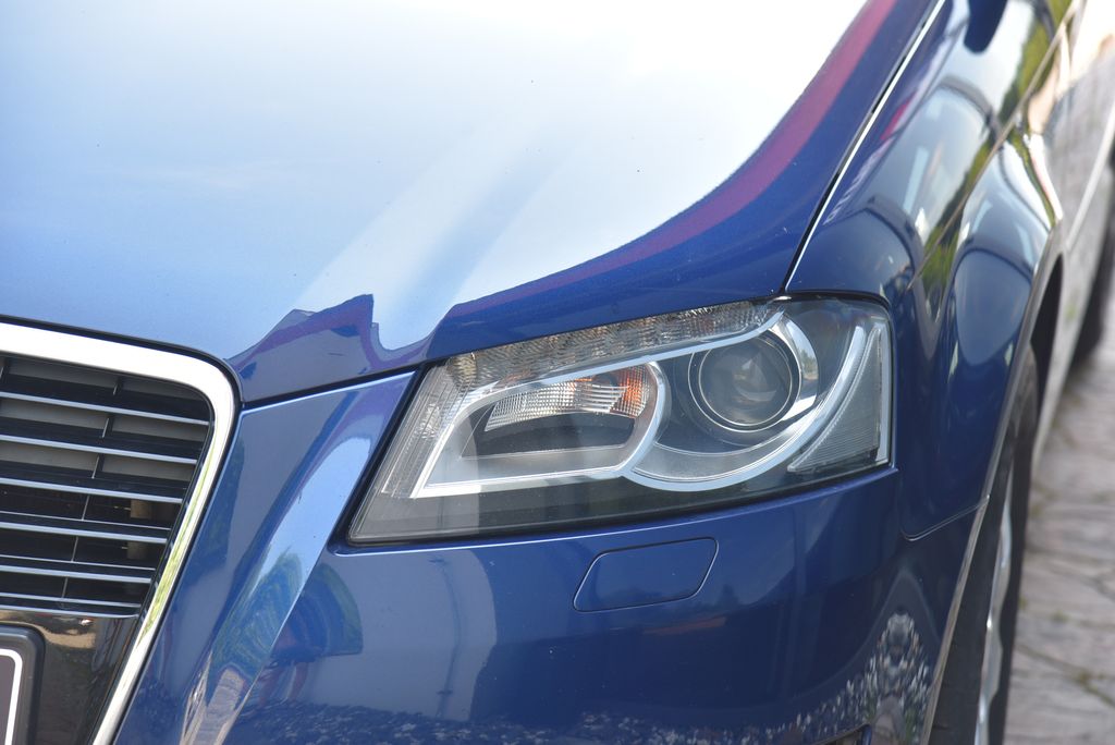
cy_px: 372
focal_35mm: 120
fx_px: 3719
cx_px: 558
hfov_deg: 17.1
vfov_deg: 11.4
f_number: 5
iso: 500
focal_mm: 120
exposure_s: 1/100
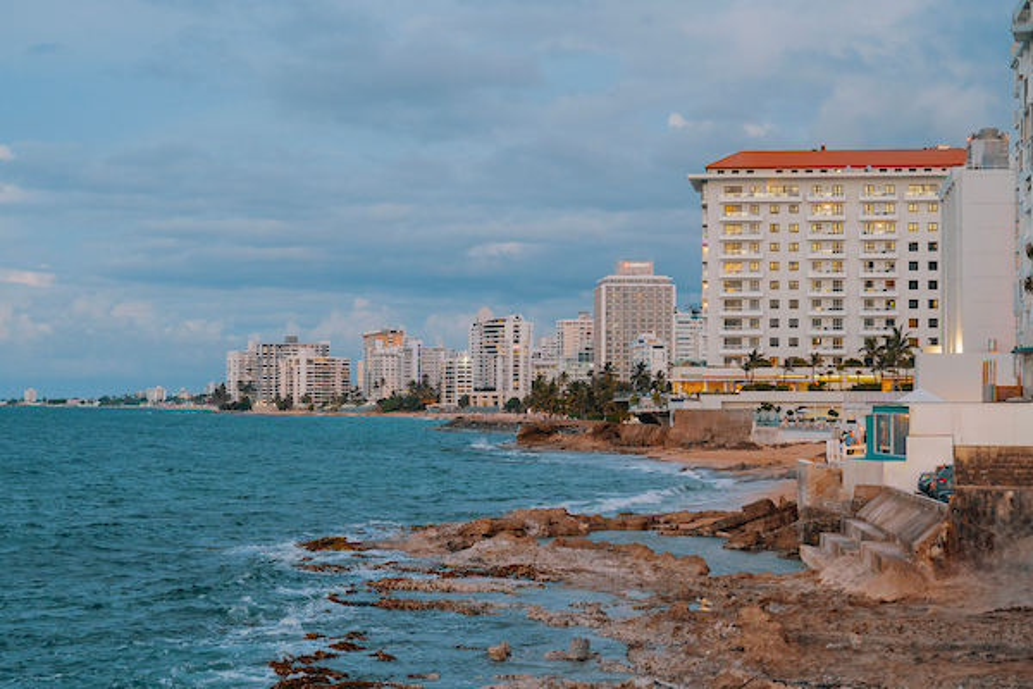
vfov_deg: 19.5
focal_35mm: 70
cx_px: 516
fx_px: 2008
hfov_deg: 28.8
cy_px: 344
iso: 1250
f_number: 2.8
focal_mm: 70
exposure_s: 1/100
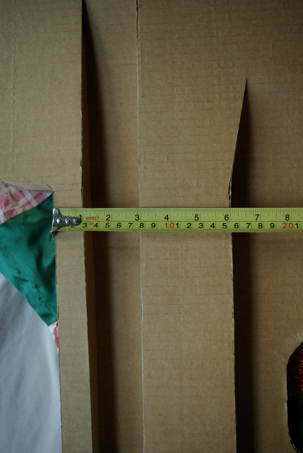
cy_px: 226
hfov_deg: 41.8
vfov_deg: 59.4
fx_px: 397
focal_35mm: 32
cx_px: 152
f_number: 4
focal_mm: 21
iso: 800
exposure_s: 1/60
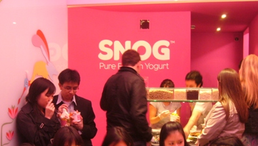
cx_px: 147
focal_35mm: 51
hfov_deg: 40.5
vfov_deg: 23.4
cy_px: 103
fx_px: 349
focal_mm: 5.8
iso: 200
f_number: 2.8
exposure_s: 1/15
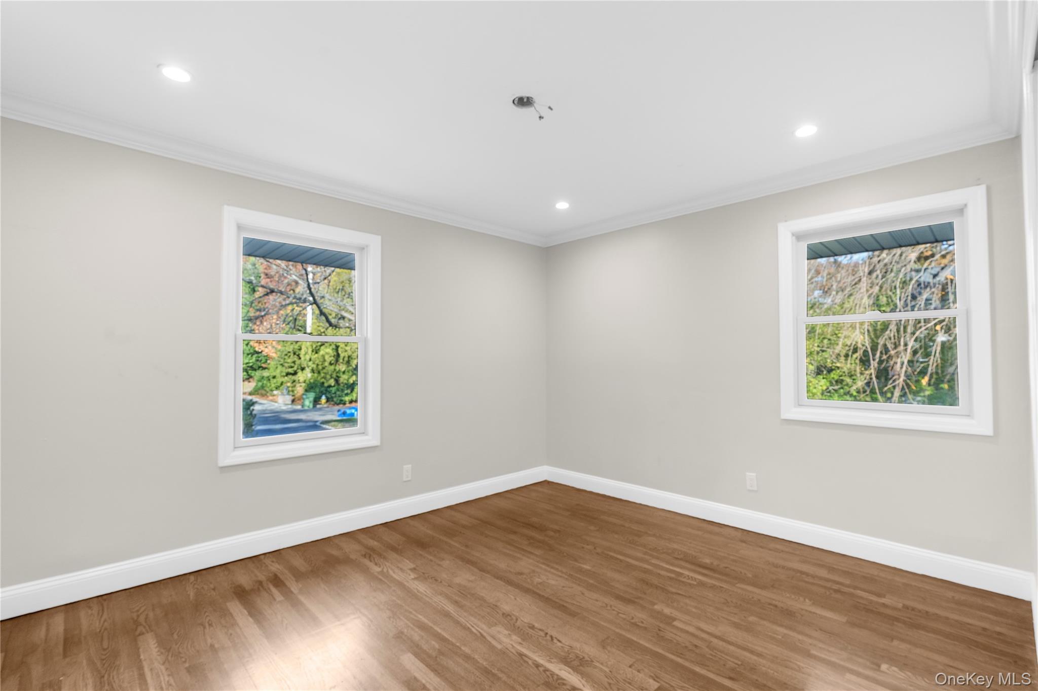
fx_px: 461
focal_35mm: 16
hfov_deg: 96.8
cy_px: 346
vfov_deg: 73.7
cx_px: 519
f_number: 7.1
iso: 800
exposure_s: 1/13
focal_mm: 16
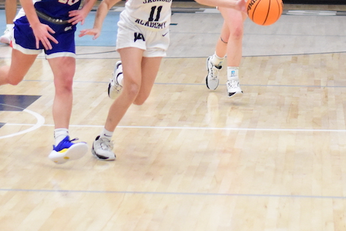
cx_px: 223
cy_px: -4
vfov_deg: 7.1
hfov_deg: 10.6
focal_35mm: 193
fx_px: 1855
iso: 5000
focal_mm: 50
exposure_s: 1/1250
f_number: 1.8
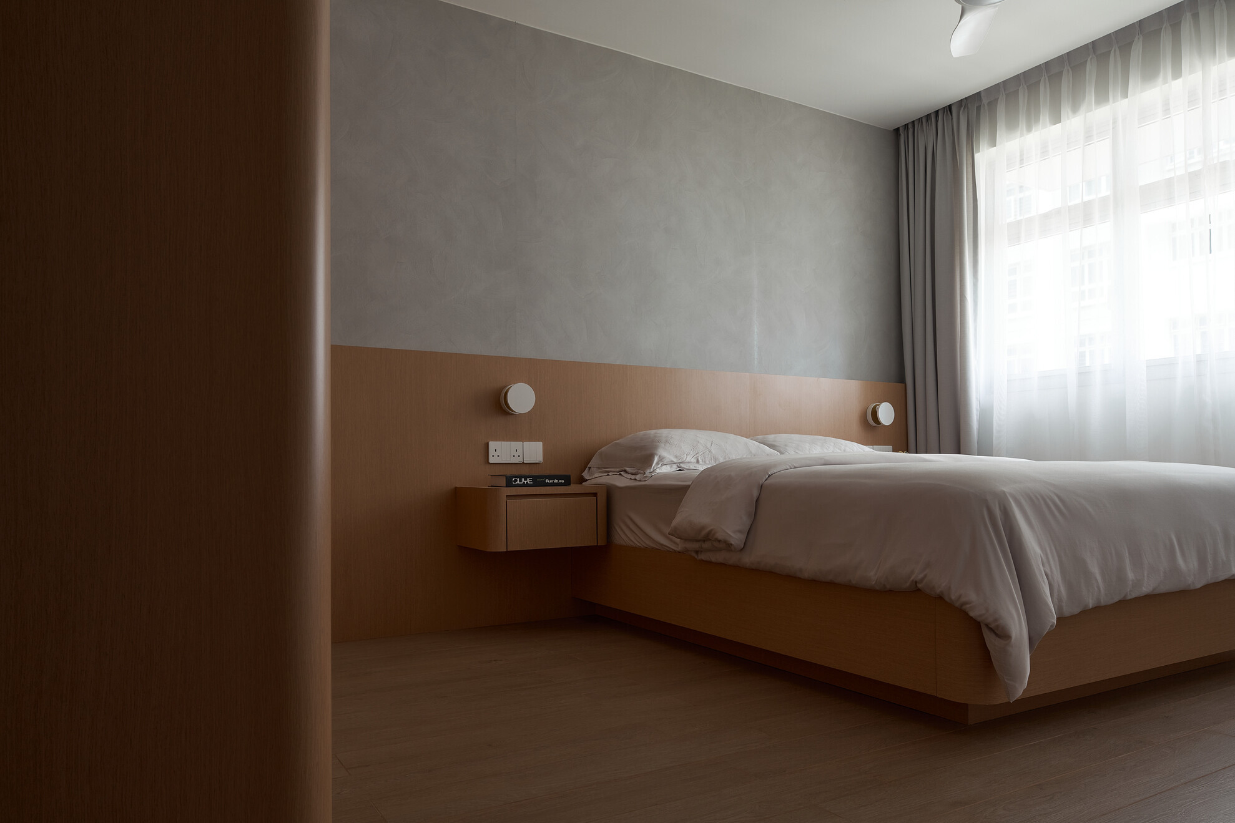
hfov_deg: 73.7
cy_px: 412
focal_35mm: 24
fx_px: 823
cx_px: 618
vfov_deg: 53.1
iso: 100
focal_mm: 24
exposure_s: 1/2.5
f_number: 11
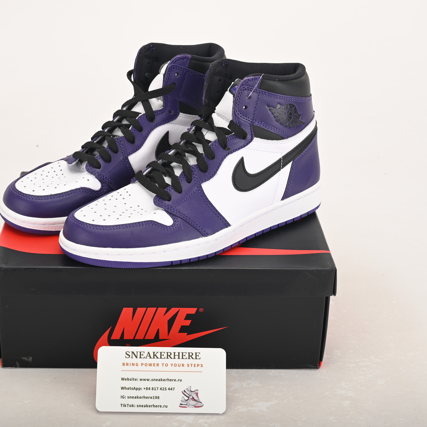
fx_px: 893
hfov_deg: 26.8
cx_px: 168
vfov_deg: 26.9
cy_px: 214
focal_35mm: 64
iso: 100
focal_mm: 50
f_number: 11
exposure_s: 1/200
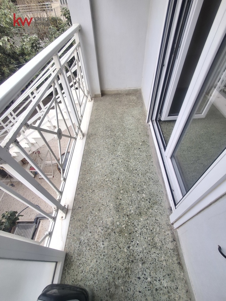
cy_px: 150
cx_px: 113
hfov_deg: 78.1
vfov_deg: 94.5
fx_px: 139
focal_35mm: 16
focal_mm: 1.64
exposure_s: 1/100
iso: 40
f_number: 2.2
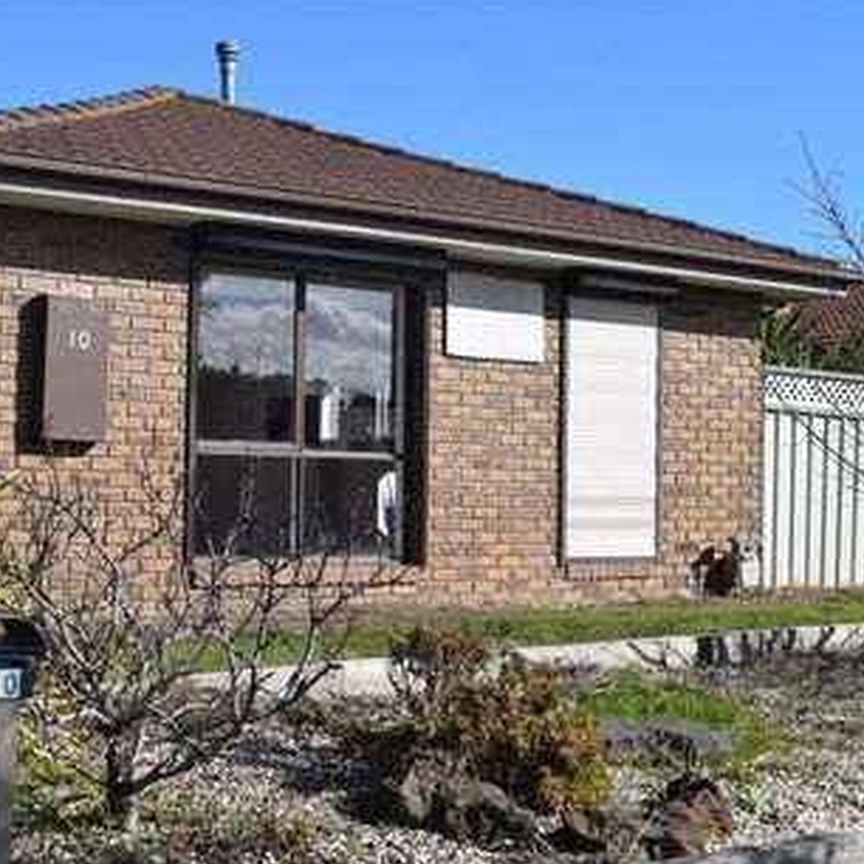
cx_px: 311
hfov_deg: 28.2
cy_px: 436
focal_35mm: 61
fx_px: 1713
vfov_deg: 28.3
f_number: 10
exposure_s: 1/400
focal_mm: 31
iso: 200
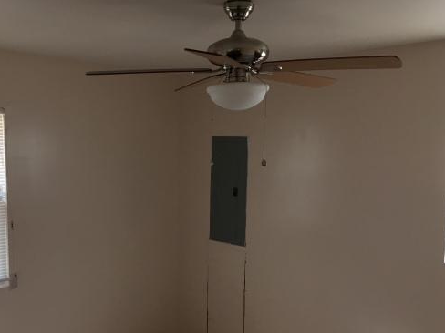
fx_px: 489
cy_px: 202
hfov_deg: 48.6
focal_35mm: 38
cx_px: 172
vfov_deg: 37.6
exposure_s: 1/30
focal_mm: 4.15
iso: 64
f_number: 2.2
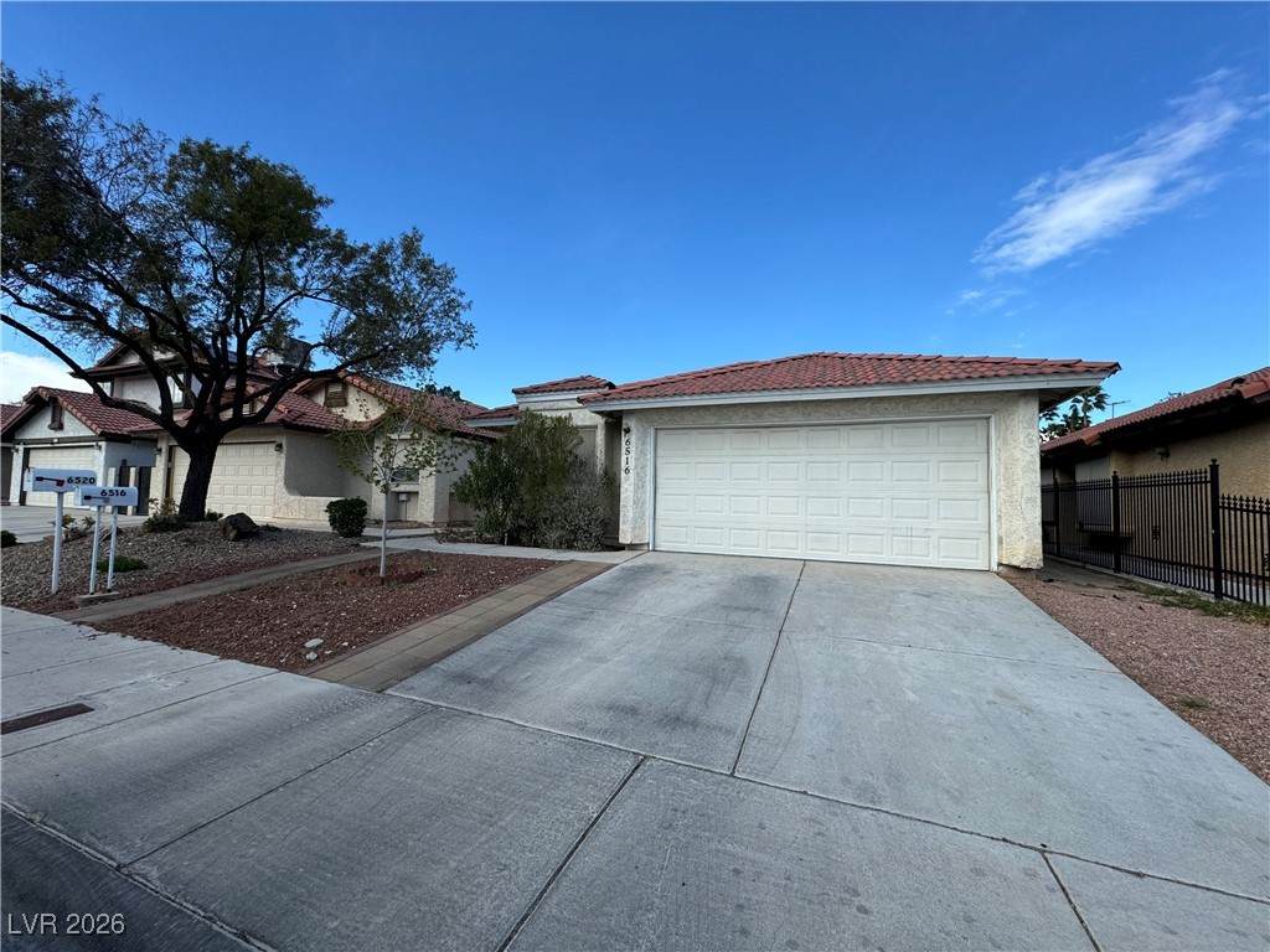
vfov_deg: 85.7
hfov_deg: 102.1
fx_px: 514
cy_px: 476
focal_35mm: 14
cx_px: 635
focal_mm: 2.22
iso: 40
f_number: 2.2
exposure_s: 1/1236
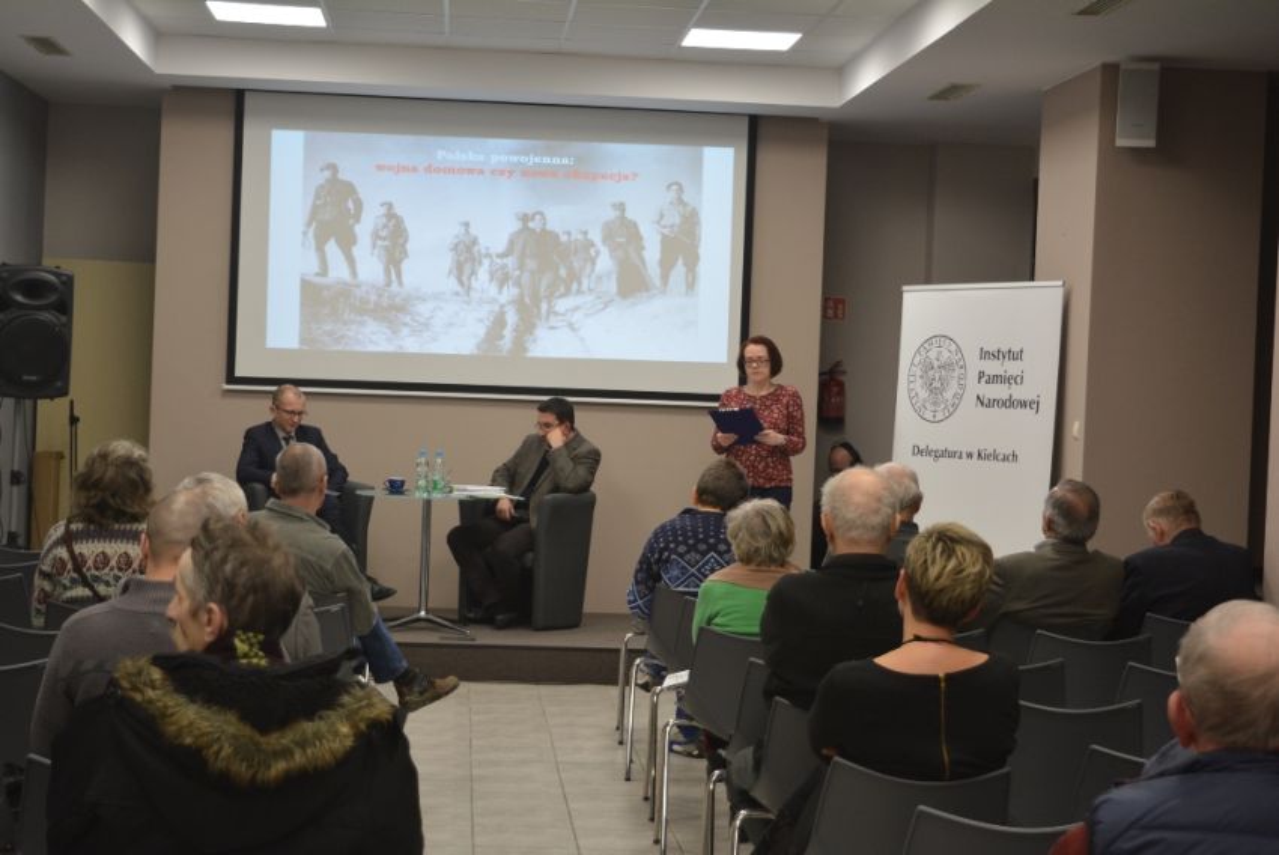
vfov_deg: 21.6
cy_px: 428
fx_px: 2240
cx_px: 640
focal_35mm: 63
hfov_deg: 31.9
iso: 500
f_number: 5
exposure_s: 1/50
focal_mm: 42
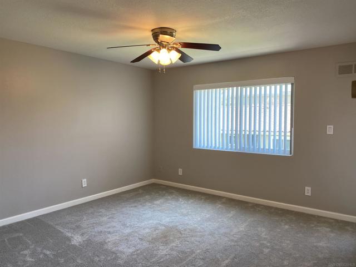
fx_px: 267
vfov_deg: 53.1
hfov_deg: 67.3
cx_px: 178
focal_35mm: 26
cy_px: 134
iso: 100
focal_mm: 4.25
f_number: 1.8
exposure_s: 1/120
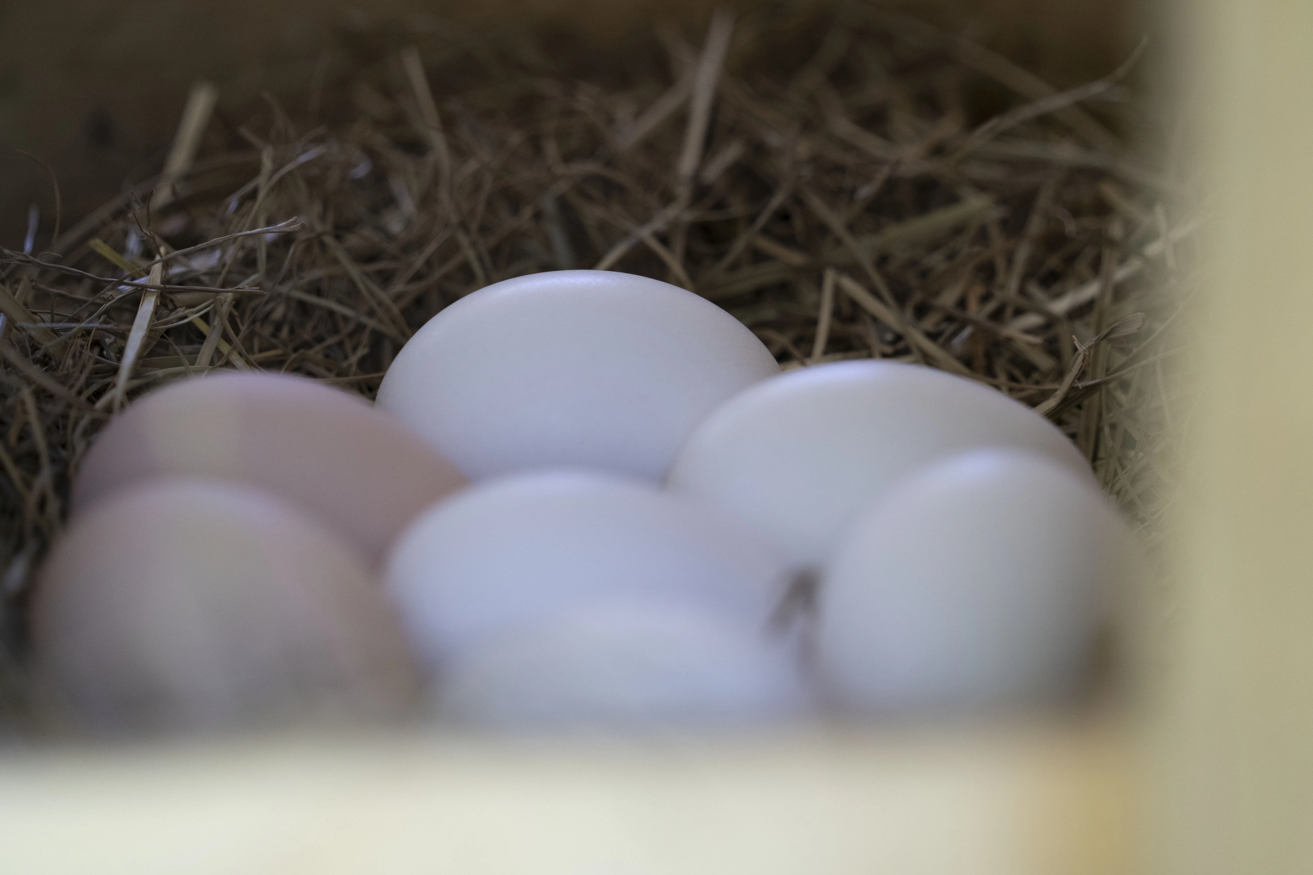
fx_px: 6090
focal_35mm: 167
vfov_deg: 8.2
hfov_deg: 12.3
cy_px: 438
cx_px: 656
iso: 1600
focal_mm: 167
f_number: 4
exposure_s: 1/200
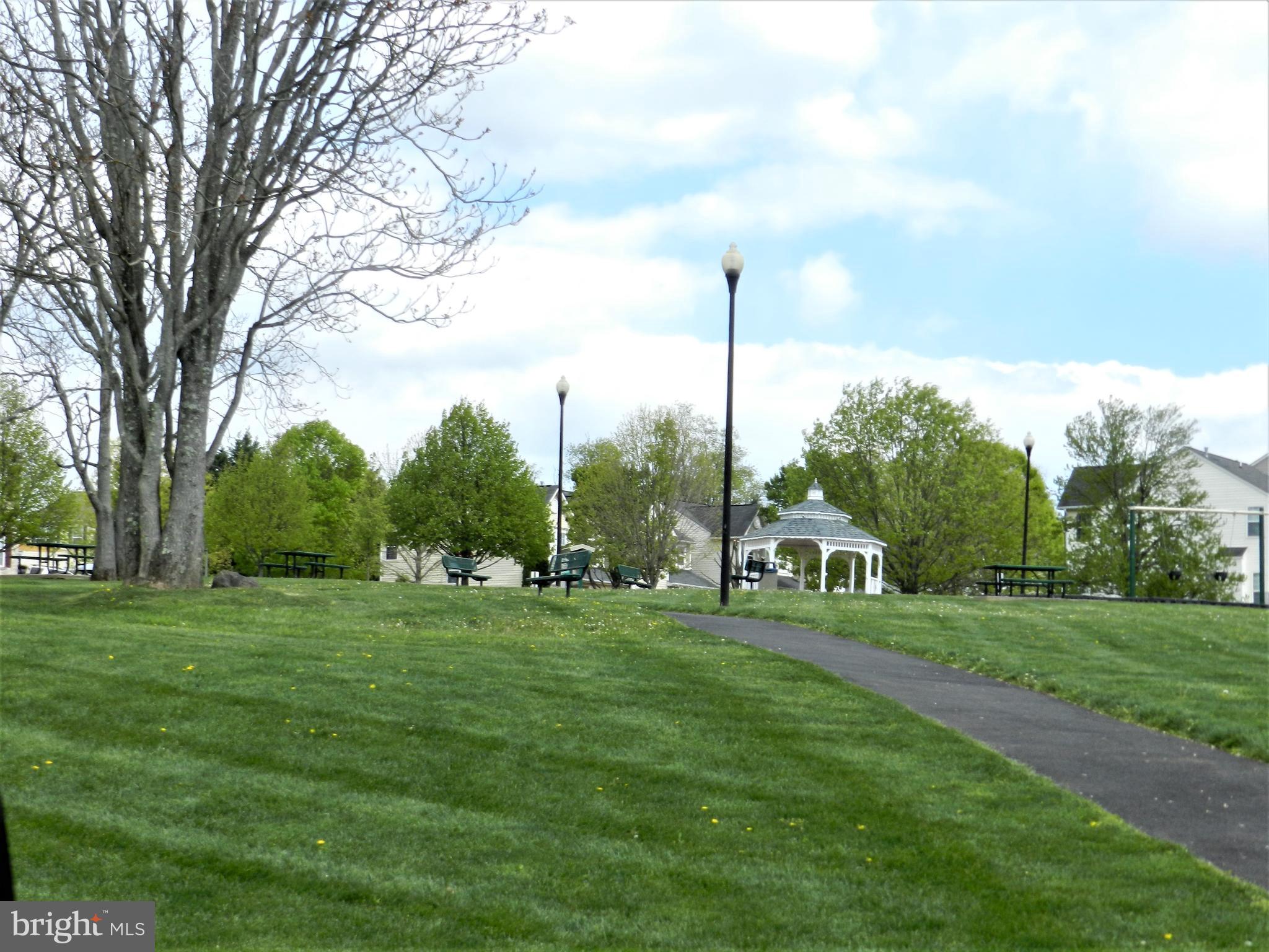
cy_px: 476
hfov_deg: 28.6
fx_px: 2493
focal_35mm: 68
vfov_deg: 21.6
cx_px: 634
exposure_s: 1/640
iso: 160
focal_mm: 12.1
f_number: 4.7
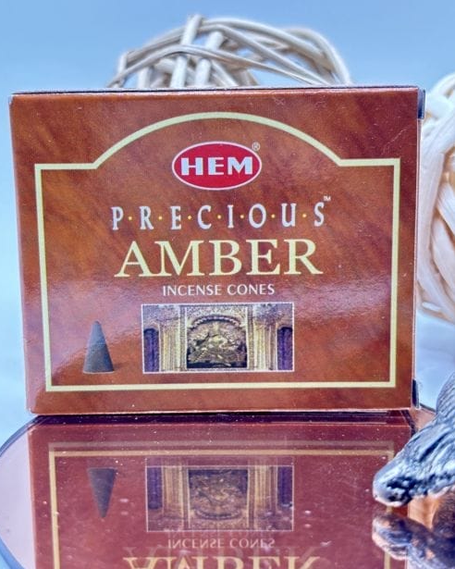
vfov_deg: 34.1
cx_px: 226
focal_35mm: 55
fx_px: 926
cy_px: 263
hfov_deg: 27.6
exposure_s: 1/50
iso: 80
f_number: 1.6
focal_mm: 5.96
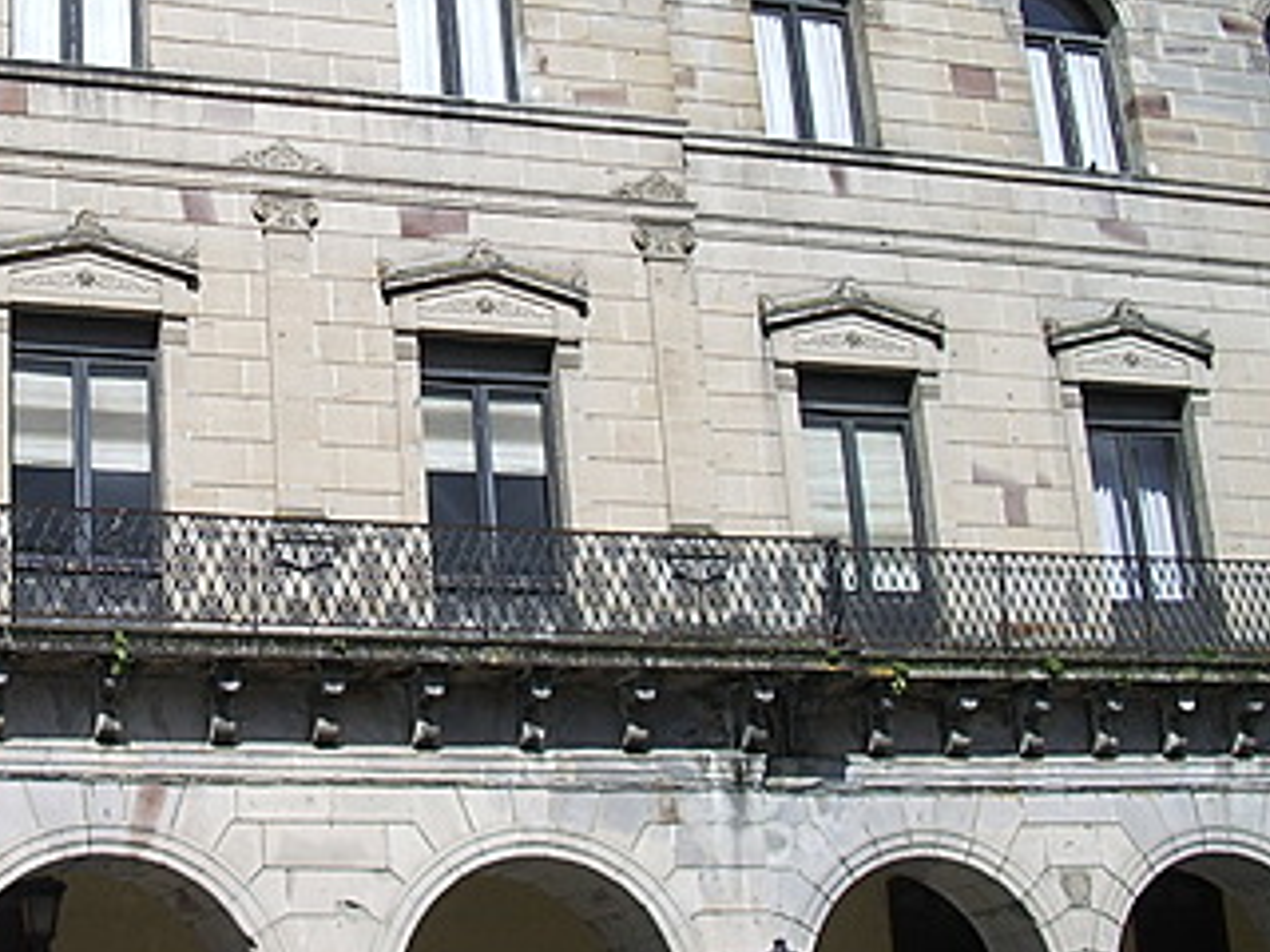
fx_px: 2568
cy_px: 294
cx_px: 194
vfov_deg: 20.9
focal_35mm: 70
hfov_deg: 27.1
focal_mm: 5.8
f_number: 4.3
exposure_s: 1/400
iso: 50
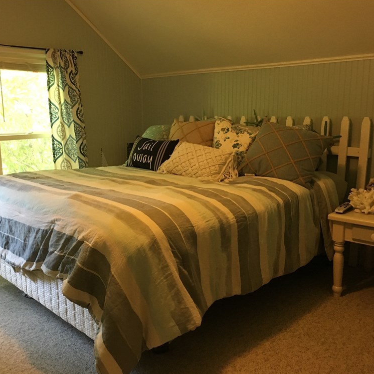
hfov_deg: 47.2
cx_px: 169
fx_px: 428
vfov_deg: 47.2
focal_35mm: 35
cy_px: 188
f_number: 2.2
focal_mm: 4.15
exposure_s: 1/24
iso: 200
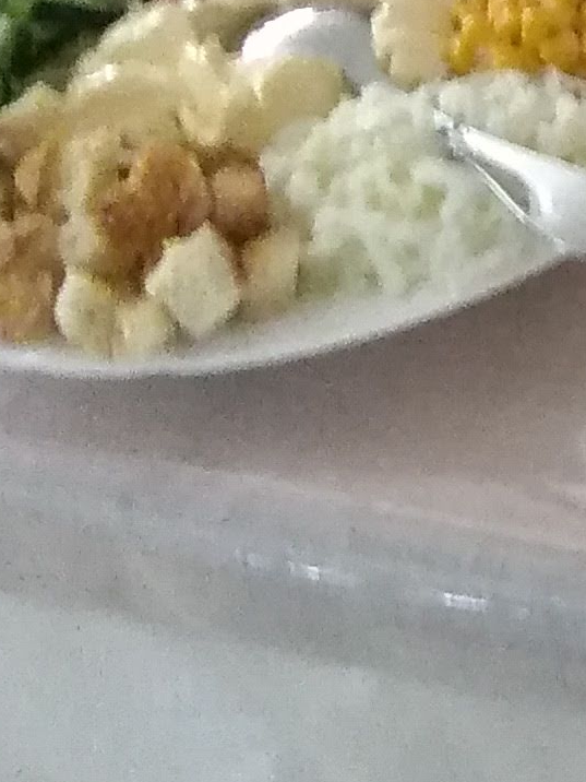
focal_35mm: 151
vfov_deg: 12.4
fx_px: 3408
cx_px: 1617
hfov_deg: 8.6
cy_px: -390
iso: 876
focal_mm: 3.46
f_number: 2.2
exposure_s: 1/14.3
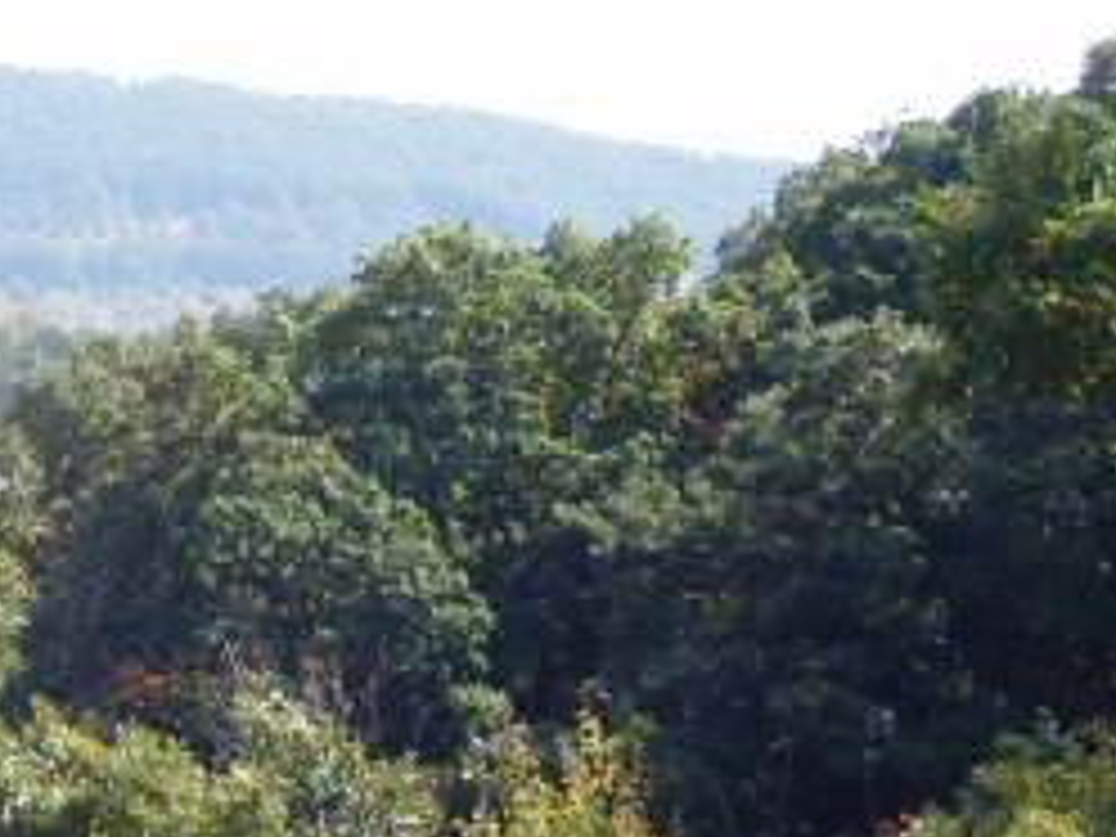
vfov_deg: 6.4
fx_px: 7480
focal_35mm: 232
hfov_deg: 8.5
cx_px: -36
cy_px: 310
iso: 63
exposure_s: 1/60
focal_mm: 14
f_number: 8.8
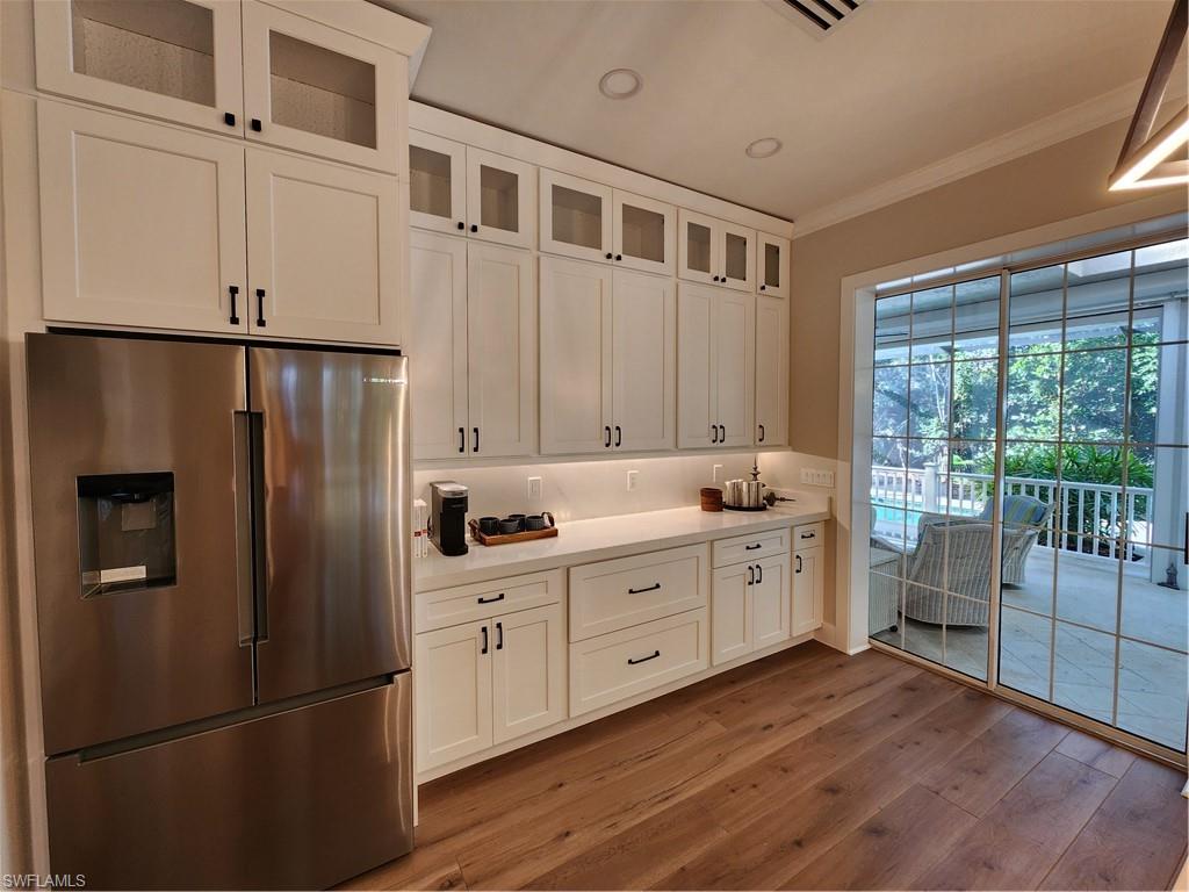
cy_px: 446
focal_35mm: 13
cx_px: 594
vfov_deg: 89.9
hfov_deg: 106.2
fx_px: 447
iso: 125
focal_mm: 2.2
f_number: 2.2
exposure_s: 1/60
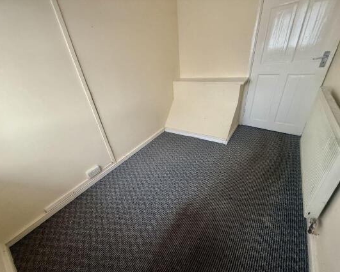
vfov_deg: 84.0
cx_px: 158
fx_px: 151
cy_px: 139
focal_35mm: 15
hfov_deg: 96.6
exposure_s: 1/99
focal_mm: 2.22
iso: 320
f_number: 2.2
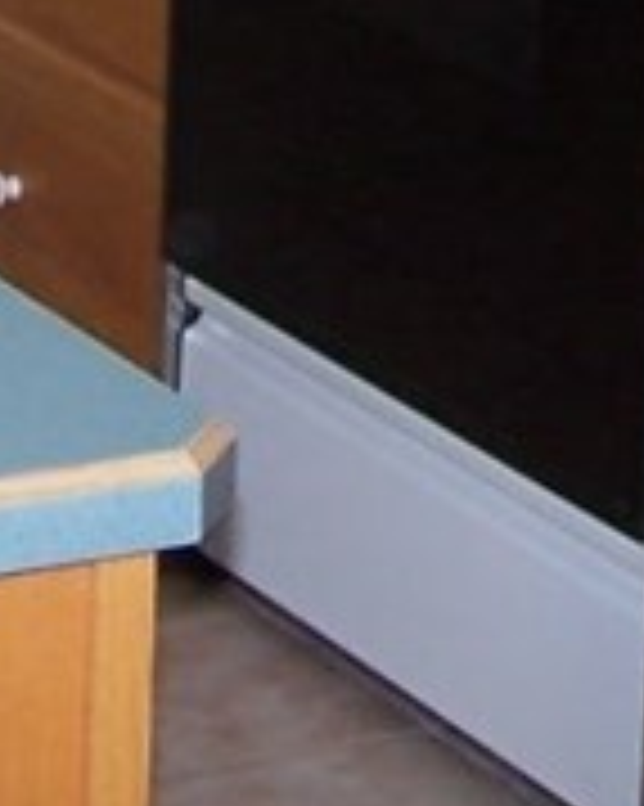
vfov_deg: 8.7
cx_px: 419
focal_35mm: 212
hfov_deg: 7.3
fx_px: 5055
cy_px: -657
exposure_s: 1/60
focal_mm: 6.3
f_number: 2.8
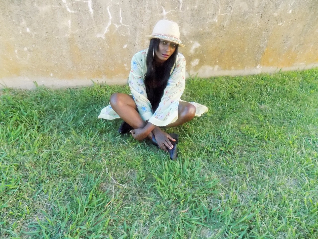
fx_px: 211
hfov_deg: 73.9
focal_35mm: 23
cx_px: 159
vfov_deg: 58.9
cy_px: 120
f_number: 3.1
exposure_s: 1/500
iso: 800
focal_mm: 4
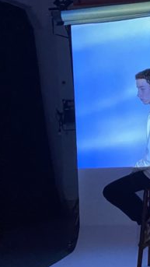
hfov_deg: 17.1
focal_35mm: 66
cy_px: 156
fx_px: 467
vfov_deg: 31.8
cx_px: 197
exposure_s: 1/37
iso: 640
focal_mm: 4.25
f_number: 1.8
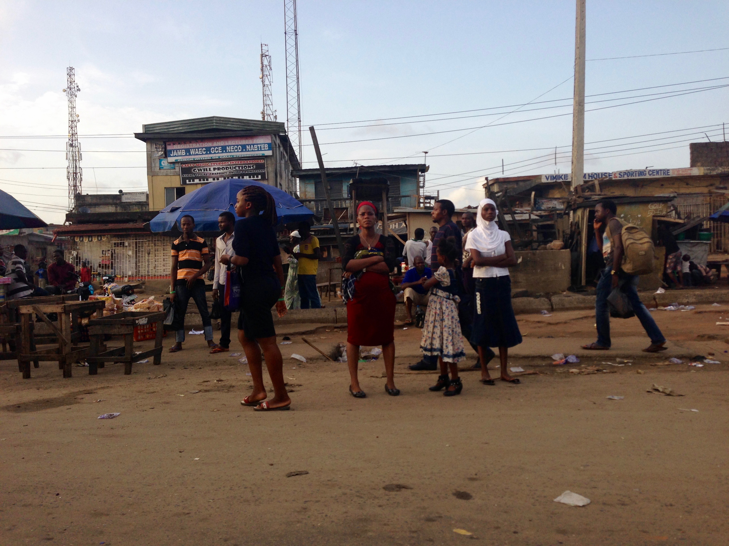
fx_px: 695
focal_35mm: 33
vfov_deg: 42.9
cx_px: 364
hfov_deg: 55.4
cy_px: 273
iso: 50
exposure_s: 1/583
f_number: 2.4
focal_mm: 4.12
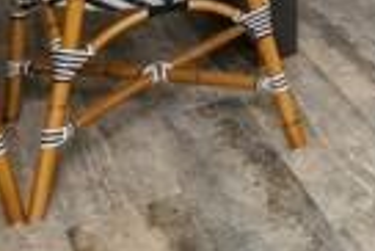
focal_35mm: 106
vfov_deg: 10.2
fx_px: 1105
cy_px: -458
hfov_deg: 15.2
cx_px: 773
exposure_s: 1/40
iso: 200
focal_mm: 16
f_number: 10
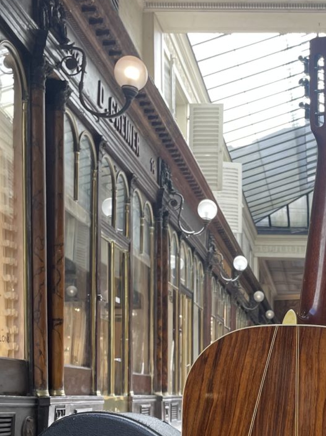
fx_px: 716
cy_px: 399
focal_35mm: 57
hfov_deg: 24.7
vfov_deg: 32.0
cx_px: 307
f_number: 1.6
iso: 64
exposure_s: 1/100
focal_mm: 4.2
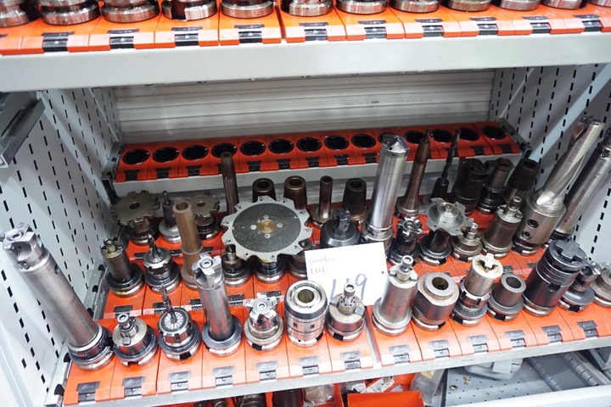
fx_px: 407
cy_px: 204
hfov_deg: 73.7
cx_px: 306
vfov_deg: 53.1
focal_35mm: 24
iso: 3200
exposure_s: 1/50
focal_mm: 16
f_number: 3.5
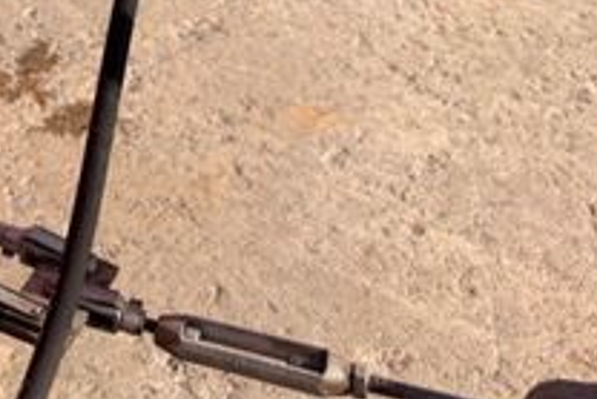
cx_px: -112
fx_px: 1195
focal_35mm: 72
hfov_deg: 25.3
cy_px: -121
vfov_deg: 17.7
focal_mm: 6.76
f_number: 1.78
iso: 80
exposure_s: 1/3953
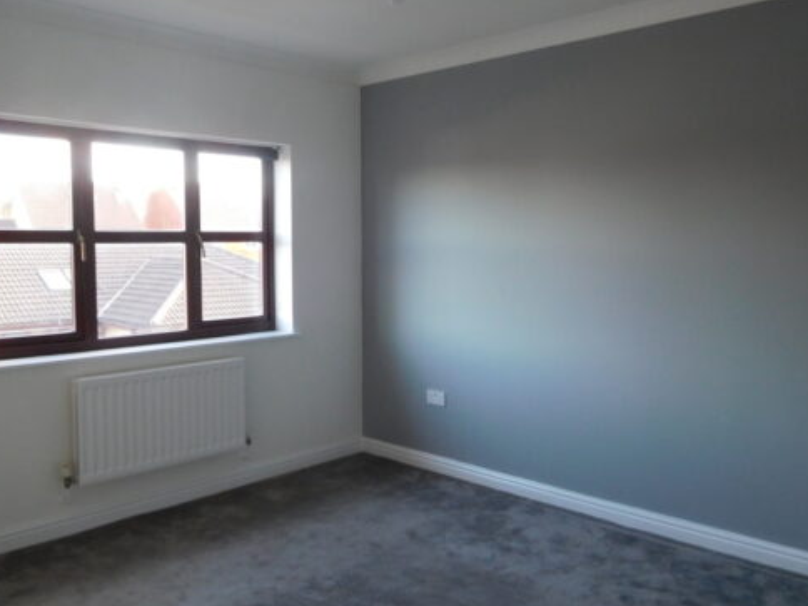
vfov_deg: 45.4
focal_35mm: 31
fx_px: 724
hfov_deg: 58.3
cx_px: 426
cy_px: 277
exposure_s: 1/30
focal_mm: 4.5
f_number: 3.4
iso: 200
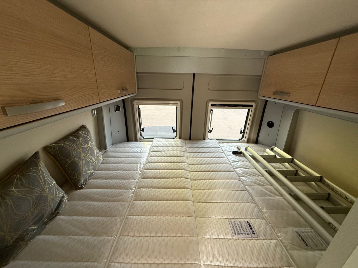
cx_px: 179
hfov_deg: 102.1
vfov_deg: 85.7
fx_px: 145
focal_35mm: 14
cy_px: 134
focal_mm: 2.22
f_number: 2.2
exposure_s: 1/99
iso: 250
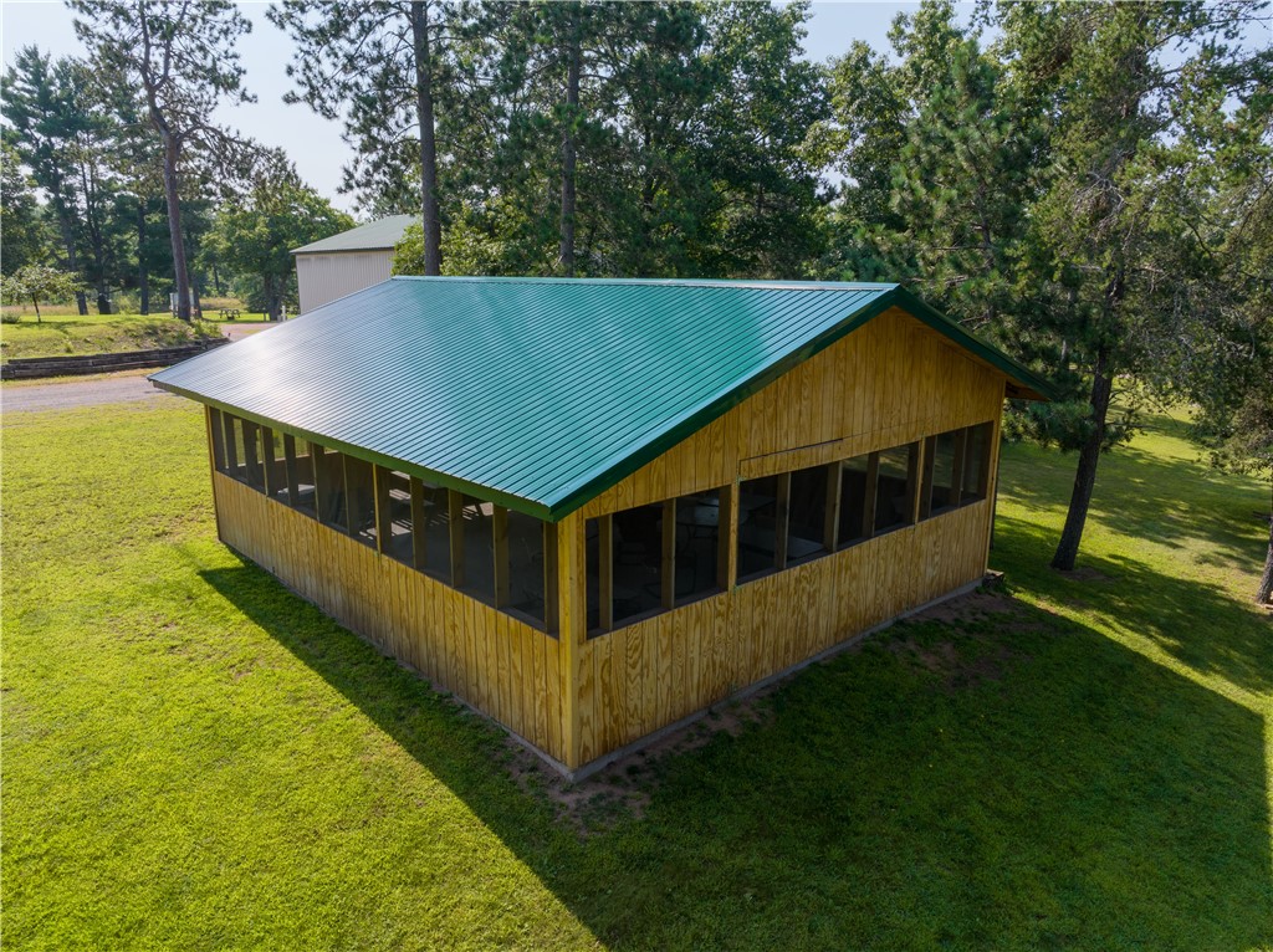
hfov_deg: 71.6
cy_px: 476
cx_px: 636
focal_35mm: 24
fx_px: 882
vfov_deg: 56.7
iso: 100
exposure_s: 1/120
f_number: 7.1
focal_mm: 12.29
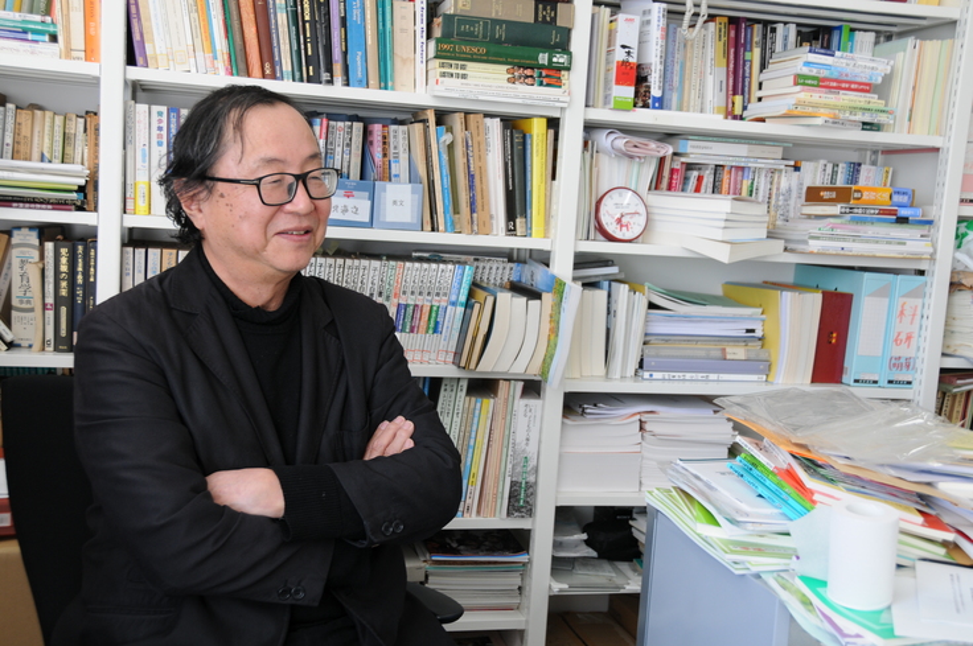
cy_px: 323
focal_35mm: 42
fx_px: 1134
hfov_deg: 46.4
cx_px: 486
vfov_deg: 31.8
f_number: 4.5
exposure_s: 1/80
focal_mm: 28
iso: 250
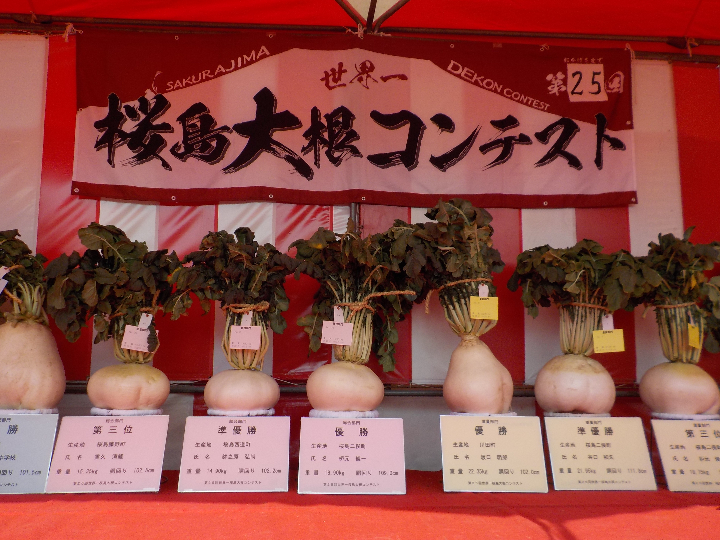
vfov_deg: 46.8
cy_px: 270
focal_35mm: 30
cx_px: 360
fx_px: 624
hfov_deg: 60.0
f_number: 3.3
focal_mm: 4.1
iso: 125
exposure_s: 1/800
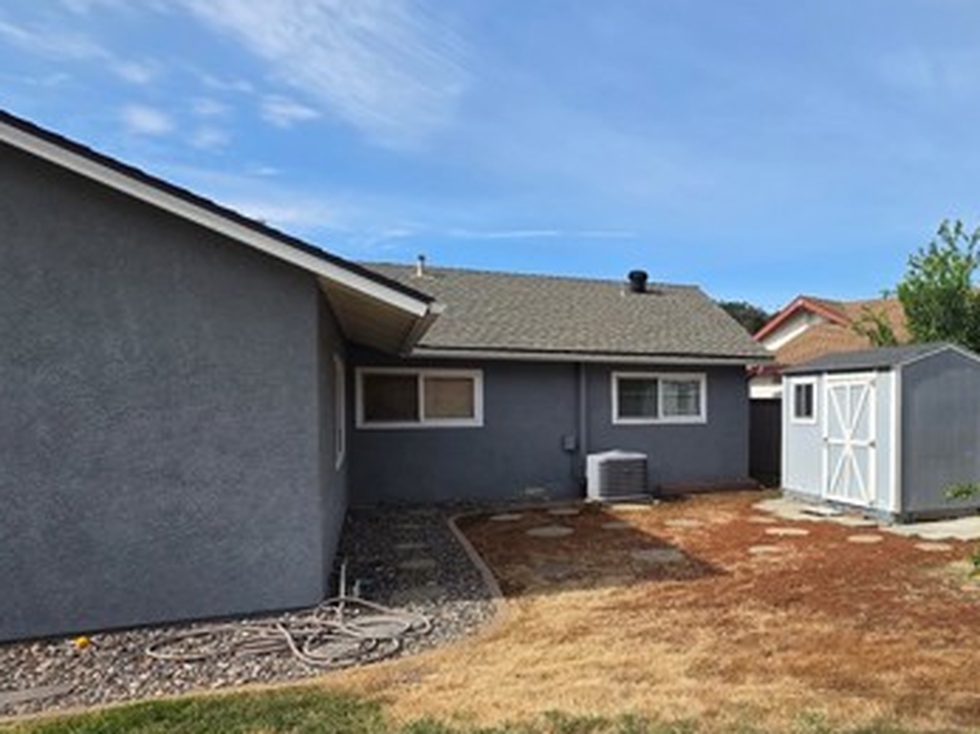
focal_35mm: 24
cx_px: 737
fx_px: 679
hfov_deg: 67.0
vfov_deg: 56.5
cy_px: 429
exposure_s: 1/2565
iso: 40
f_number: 1.9
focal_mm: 2.2
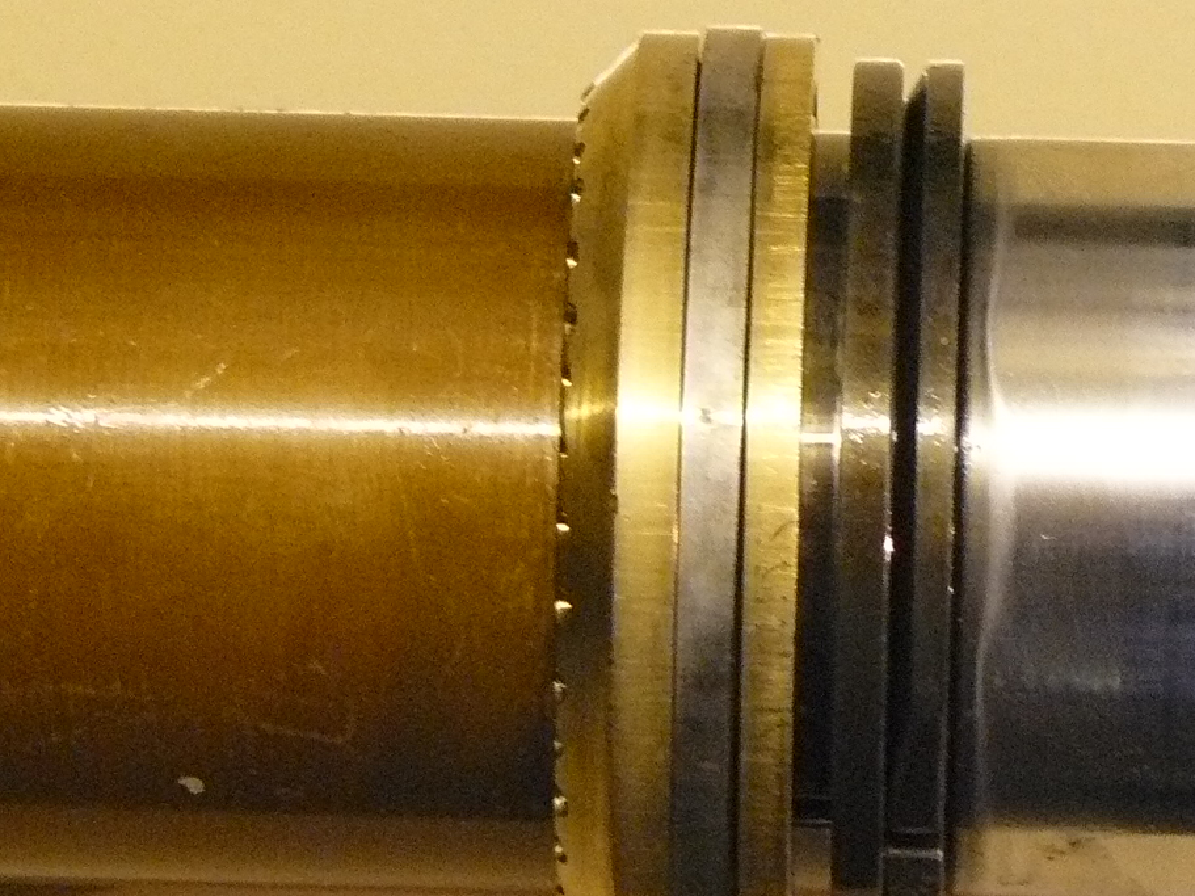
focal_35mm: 354
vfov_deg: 4.2
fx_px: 12219
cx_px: 724
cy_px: 472
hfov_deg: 5.6
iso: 400
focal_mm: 28
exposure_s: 1/15
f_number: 3.6
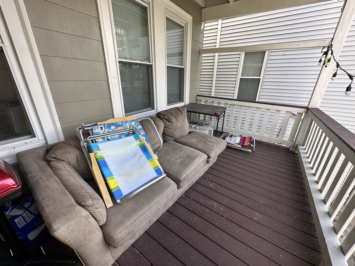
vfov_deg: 85.7
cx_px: 178
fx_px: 144
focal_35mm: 14
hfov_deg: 102.1
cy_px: 133
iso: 40
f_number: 2.2
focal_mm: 2.22
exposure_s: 1/128
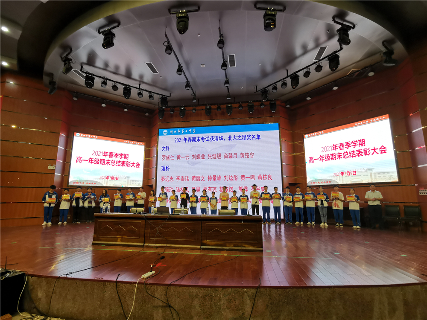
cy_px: 160
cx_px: 214
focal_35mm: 17
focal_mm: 2.26
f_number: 2.2
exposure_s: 1/100
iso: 80
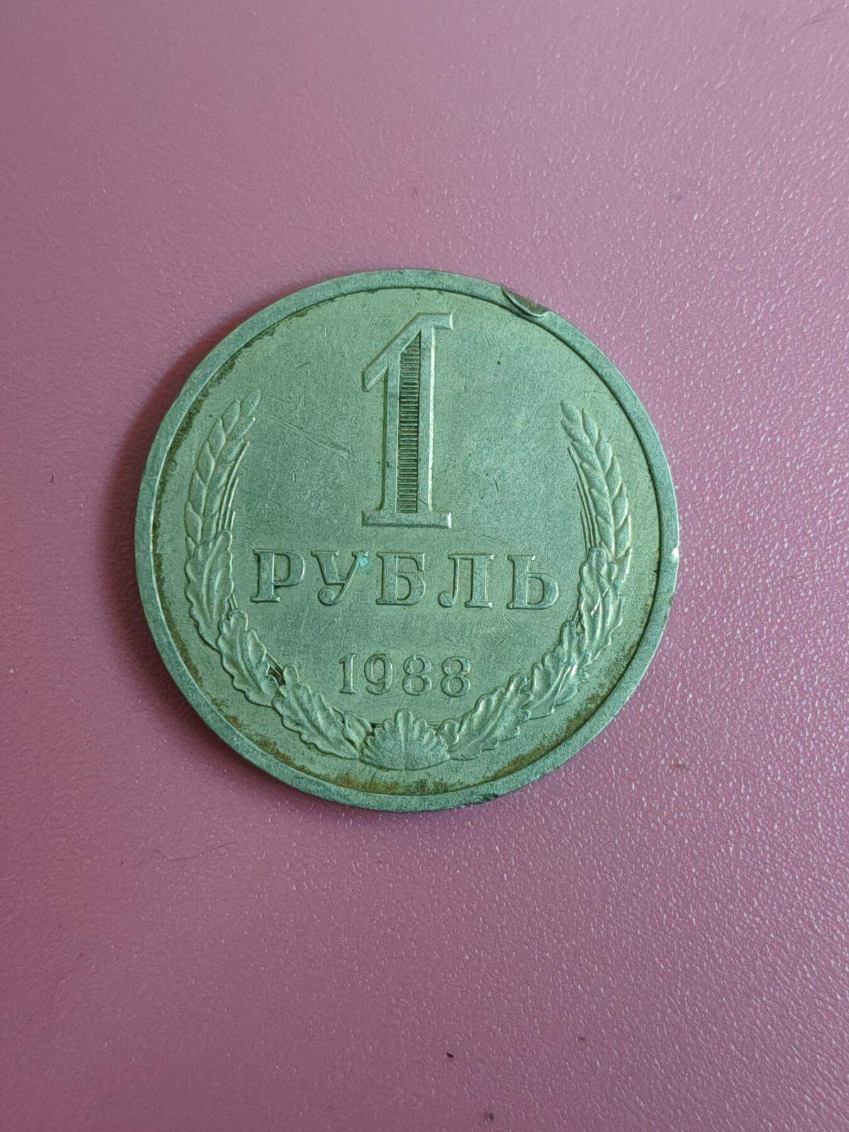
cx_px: 424
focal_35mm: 51
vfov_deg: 37.5
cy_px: 566
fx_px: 1668
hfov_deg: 28.6
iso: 1010
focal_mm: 4.84
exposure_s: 1/50
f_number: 1.88
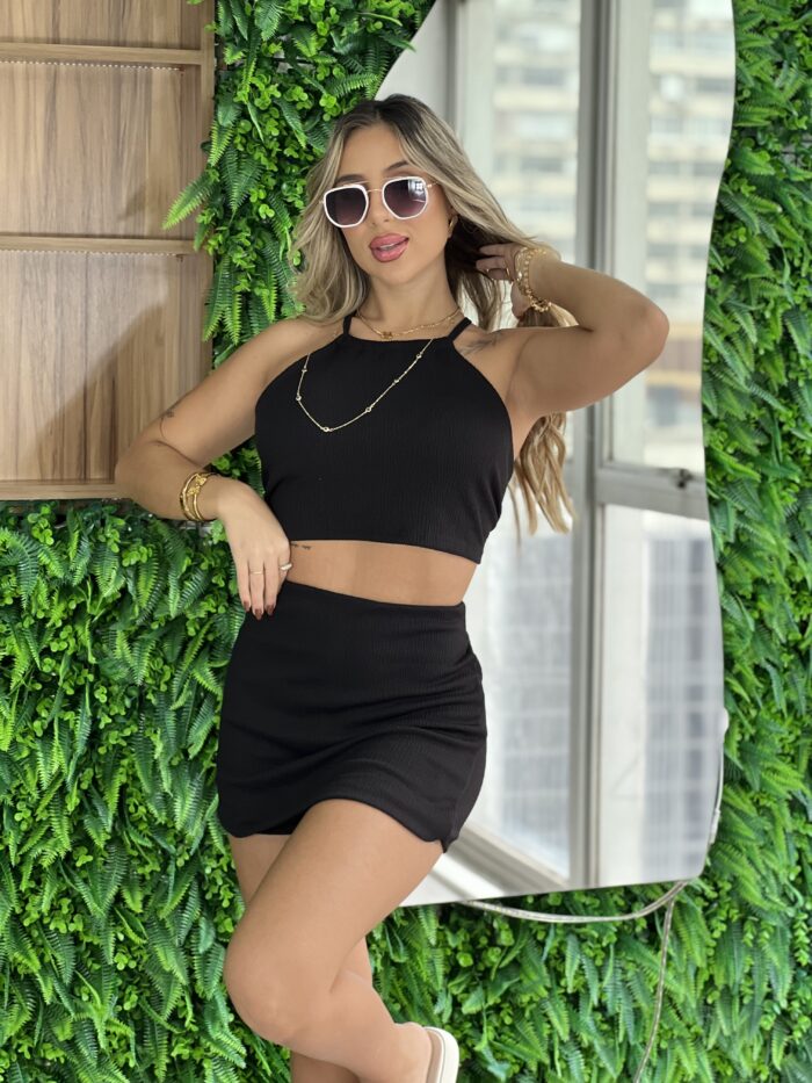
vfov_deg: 25.3
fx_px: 2408
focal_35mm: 77
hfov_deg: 19.1
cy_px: 542
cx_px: 406
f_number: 2.8
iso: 100
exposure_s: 1/120
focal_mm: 9
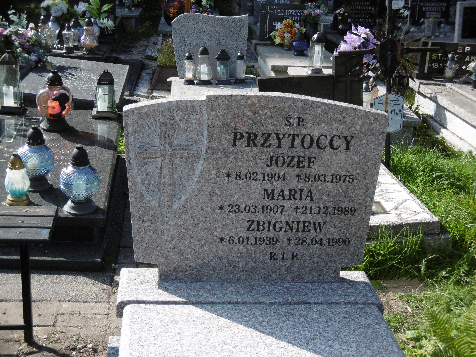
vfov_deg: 24.8
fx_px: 811
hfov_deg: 32.7
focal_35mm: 59
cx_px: 238
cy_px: 178
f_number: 4.2
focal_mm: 10.5
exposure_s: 1/400
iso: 100
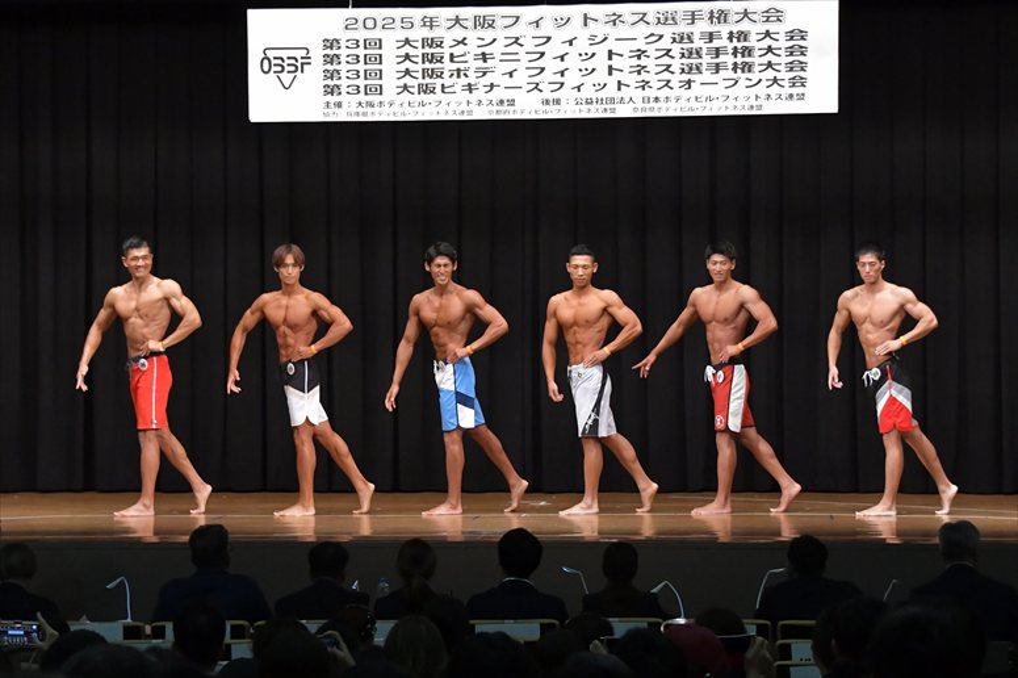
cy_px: 339
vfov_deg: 13.4
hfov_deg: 20.0
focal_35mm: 102
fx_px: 2883
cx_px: 509
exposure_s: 1/400
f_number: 5.6
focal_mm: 68
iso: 6400
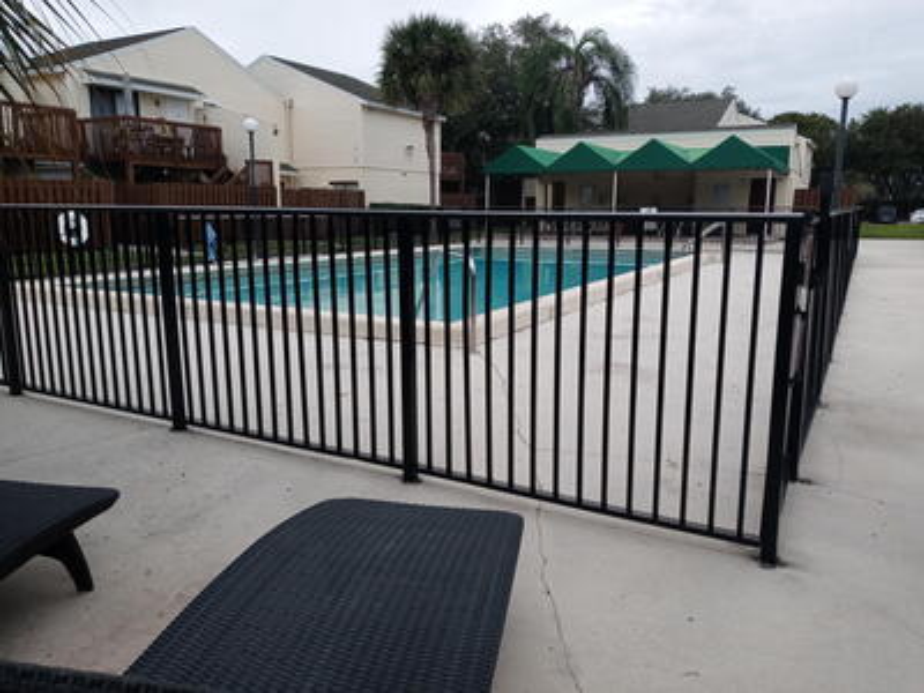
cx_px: 462
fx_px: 747
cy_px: 346
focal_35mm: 28
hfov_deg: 63.4
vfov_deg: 49.7
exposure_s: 1/892
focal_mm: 3.61
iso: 100
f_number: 1.8
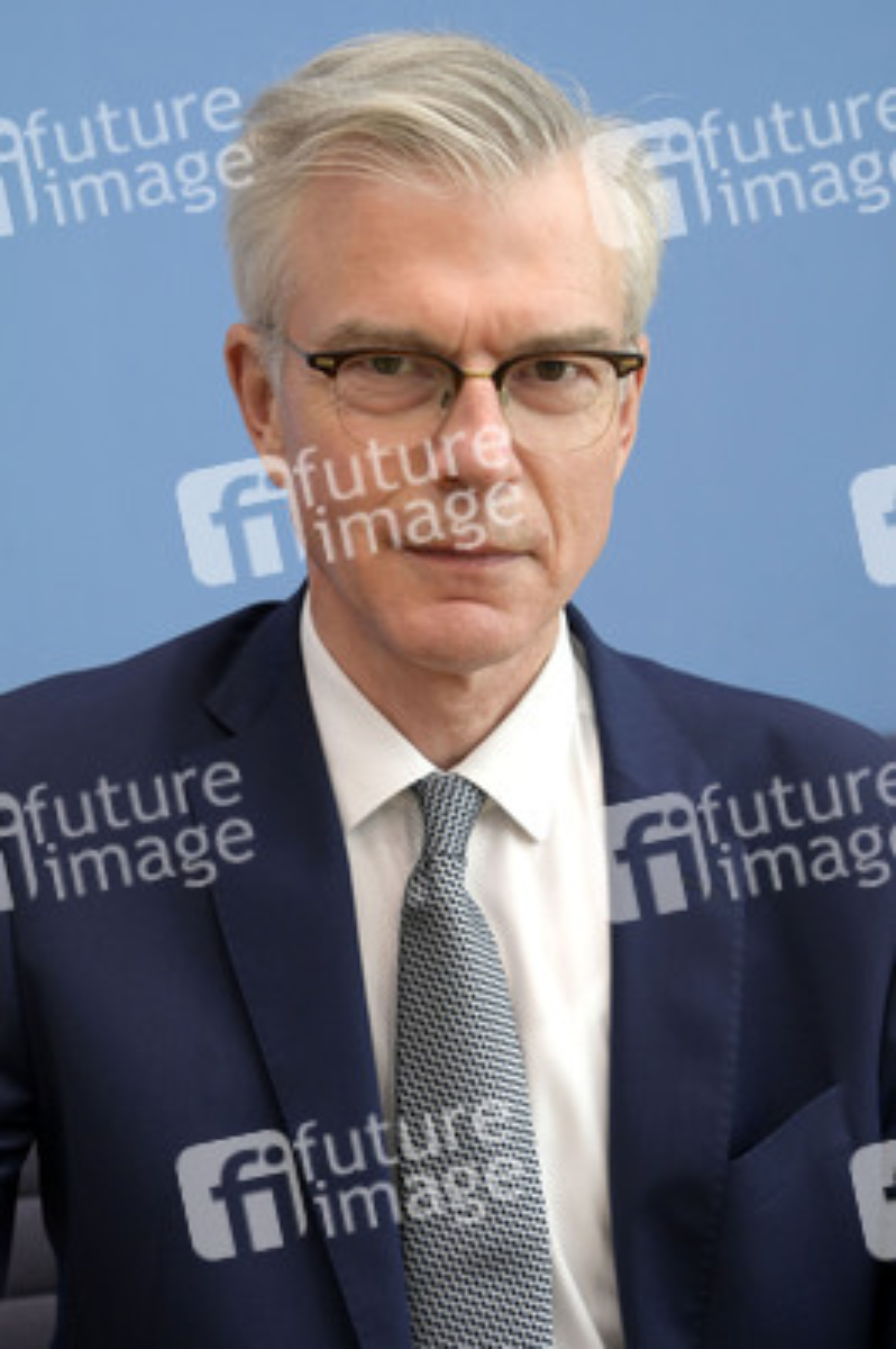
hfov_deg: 19.4
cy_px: 674
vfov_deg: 28.9
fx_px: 2618
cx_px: 448
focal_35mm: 70
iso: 3200
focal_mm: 70
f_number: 6.3
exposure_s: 1/400
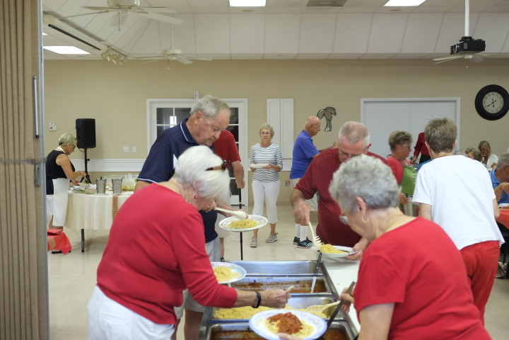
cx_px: 254
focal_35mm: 42
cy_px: 170
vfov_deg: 31.9
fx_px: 594
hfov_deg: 46.4
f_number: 3.2
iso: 800
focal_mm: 27.7
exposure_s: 1/58
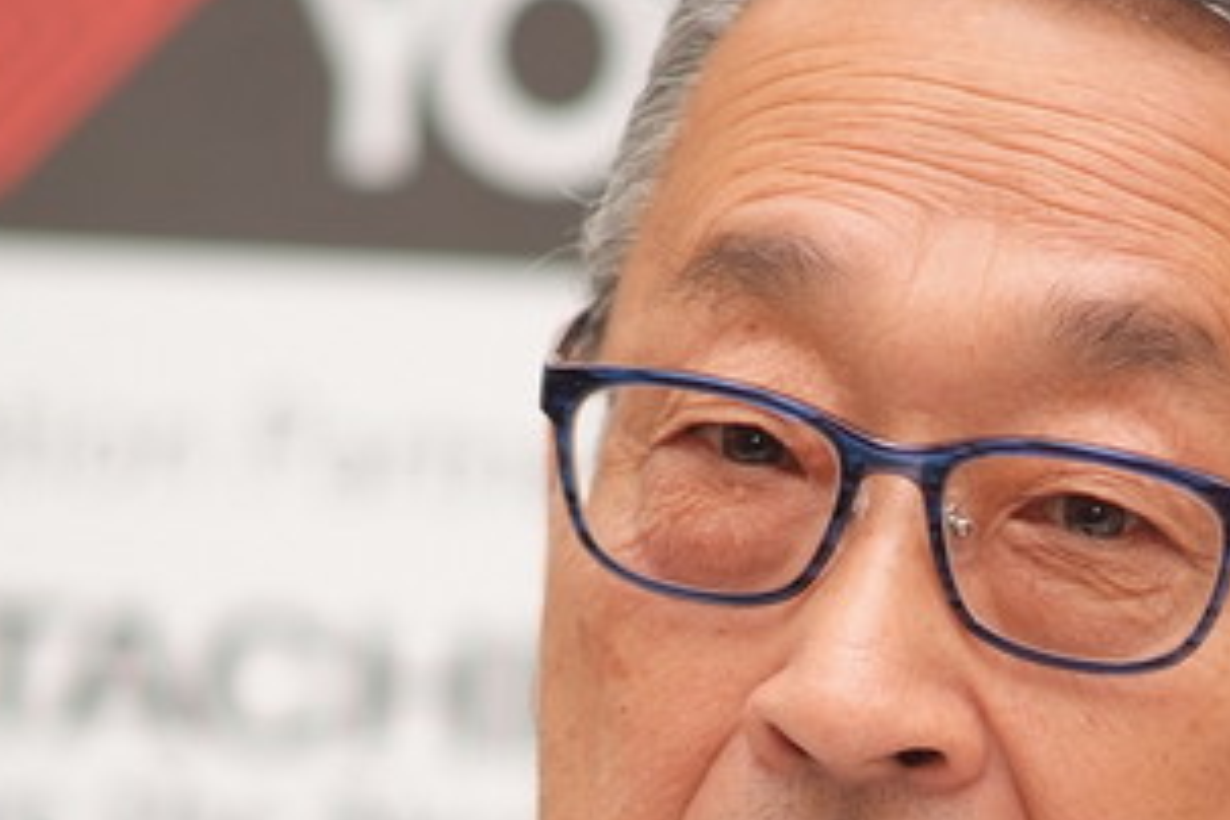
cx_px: 881
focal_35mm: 641
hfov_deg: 3.2
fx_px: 21899
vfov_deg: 2.1
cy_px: 865
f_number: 2.8
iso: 400
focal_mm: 180
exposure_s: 1/250
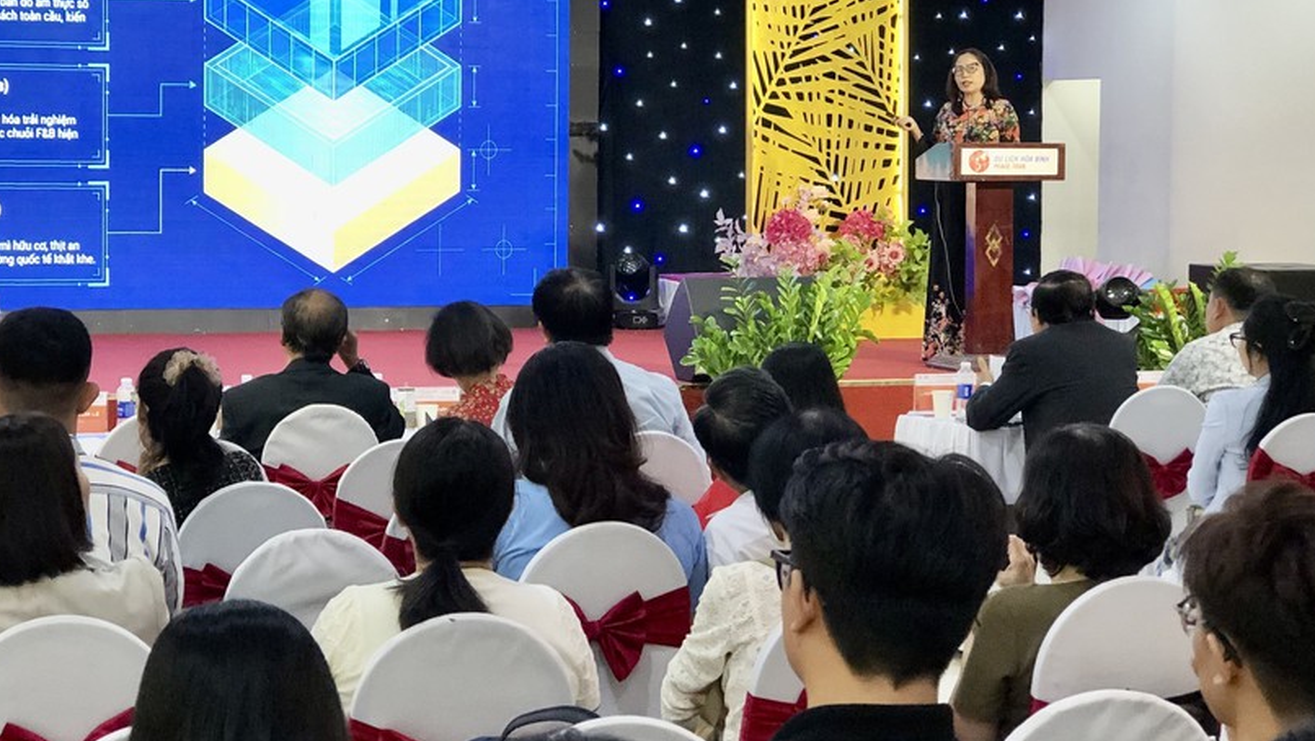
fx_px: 2686
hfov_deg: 27.4
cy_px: 258
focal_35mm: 77
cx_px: 511
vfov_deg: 15.7
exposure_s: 1/33
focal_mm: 6.6
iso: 100
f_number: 2.8
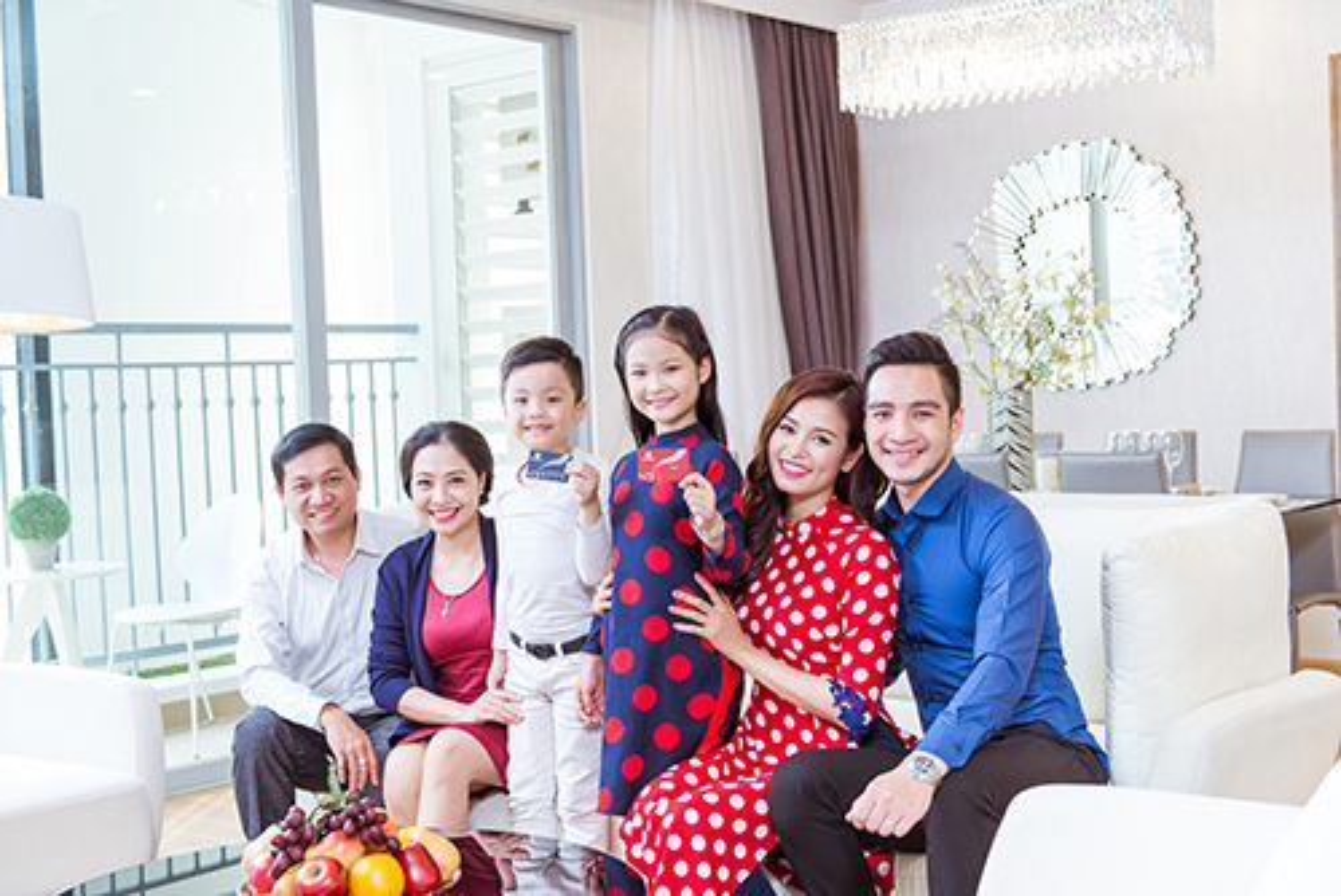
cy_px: 448
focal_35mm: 48
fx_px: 1789
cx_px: 670
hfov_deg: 41.1
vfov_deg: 28.1
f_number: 3.2
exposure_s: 1/125
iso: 640
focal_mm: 48
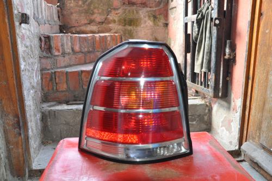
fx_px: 238
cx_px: 136
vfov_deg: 41.6
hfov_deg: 59.6
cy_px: 90
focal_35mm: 32
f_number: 3.8
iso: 800
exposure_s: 1/80
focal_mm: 21
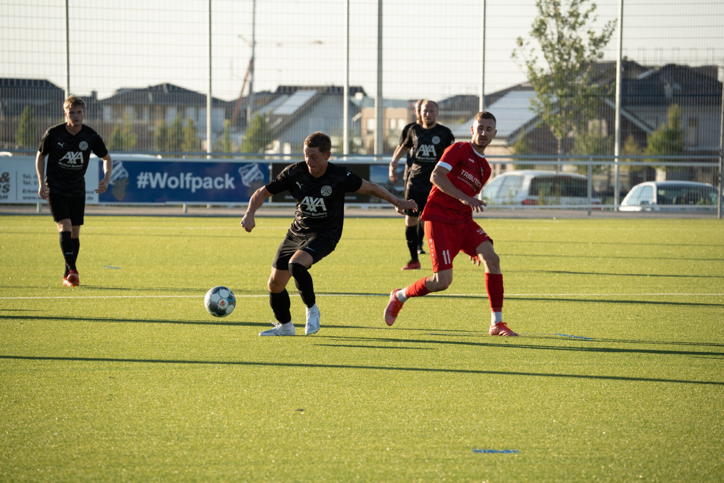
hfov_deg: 7.2
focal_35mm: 286
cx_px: 362
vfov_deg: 4.8
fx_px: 5751
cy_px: 242
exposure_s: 1/1000
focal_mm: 286
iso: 1000
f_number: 9
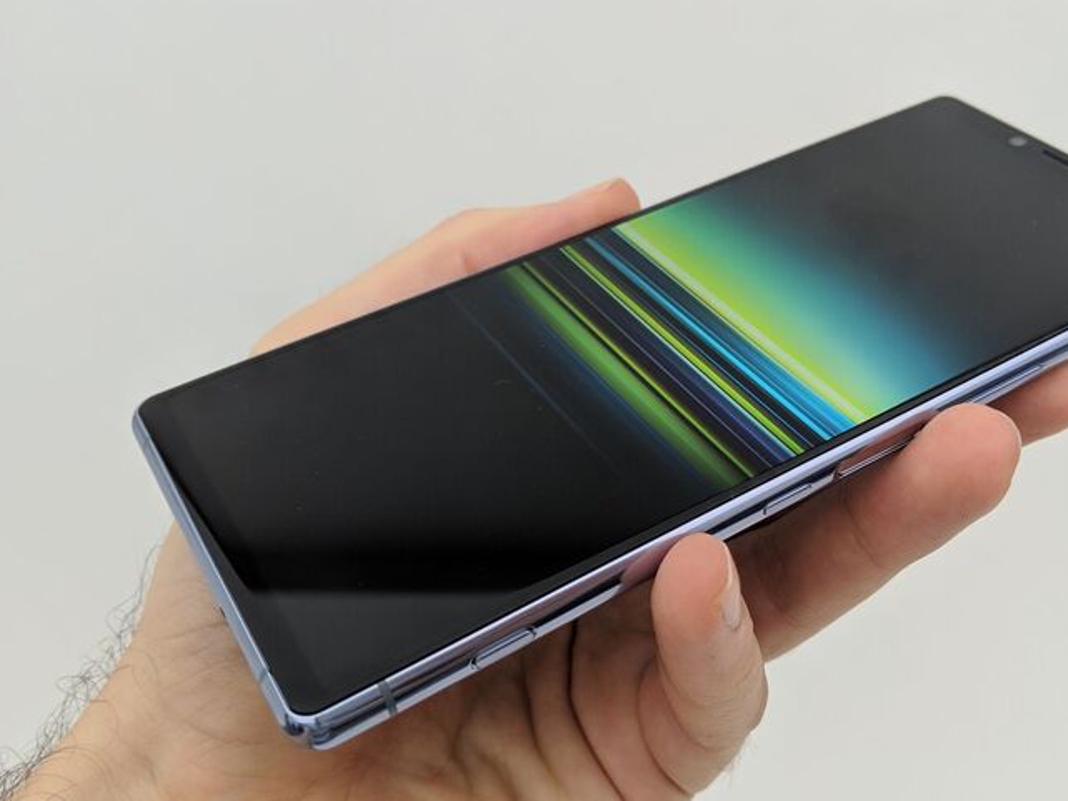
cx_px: 616
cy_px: 459
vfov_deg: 39.6
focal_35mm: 36
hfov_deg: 51.1
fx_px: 1111
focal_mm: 4.44
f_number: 1.8
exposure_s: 1/99.9
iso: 82
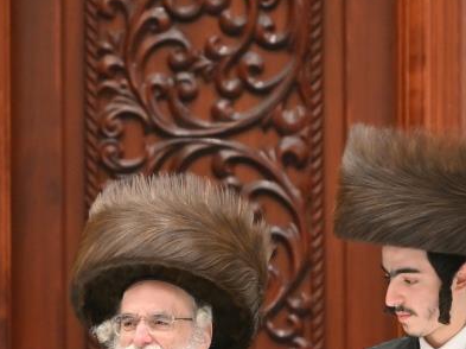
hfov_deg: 2.9
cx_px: 164
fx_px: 9105
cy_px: 391
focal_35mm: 677
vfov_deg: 2.2
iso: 200
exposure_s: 1/200
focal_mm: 180
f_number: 2.8
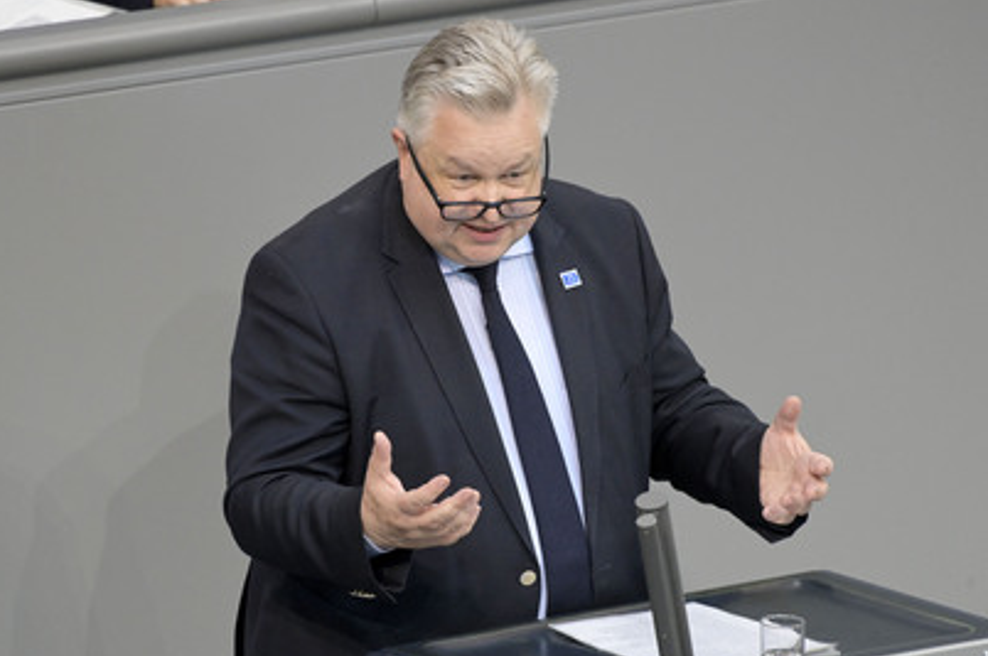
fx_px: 12609
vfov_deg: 3.0
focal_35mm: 460
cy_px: 349
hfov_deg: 4.5
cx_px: 441
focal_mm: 410
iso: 8000
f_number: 5.6
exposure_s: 1/400
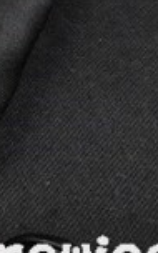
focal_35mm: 103
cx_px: -314
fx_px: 710
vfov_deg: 19.1
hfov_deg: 9.8
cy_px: -52
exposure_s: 1/30
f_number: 6.3
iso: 500
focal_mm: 9
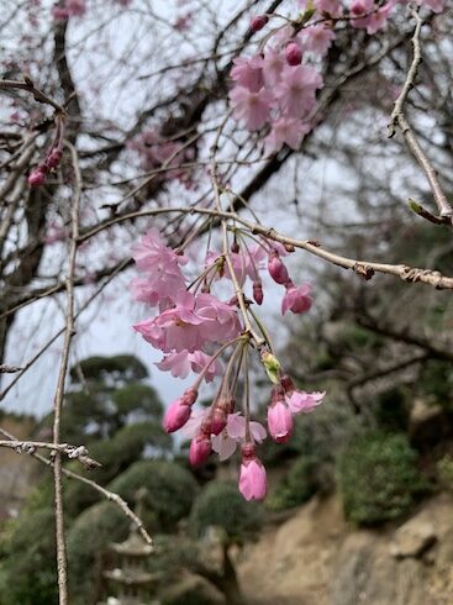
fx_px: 454
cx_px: 226
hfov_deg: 53.0
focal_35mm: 26
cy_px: 302
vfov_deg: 67.3
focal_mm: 4.25
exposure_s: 1/1235
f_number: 1.8
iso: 25
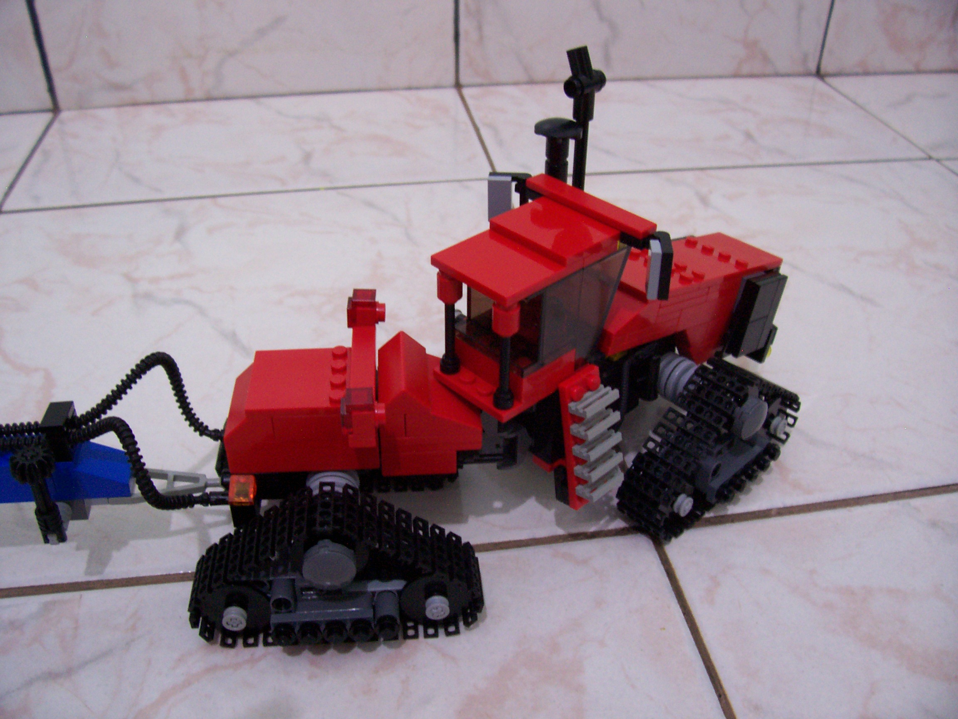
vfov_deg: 41.8
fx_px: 941
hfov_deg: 54.0
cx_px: 479
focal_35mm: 34
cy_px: 360
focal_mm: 5.6
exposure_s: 1/4
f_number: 2.7
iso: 160
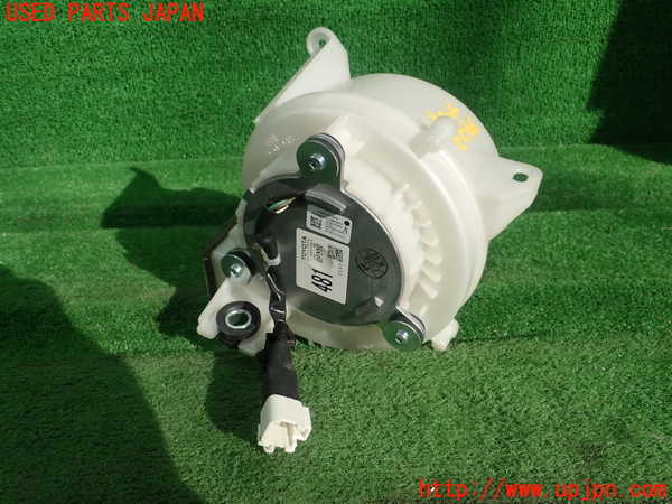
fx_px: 582
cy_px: 252
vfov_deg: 46.8
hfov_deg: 60.0
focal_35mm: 30
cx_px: 336
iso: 100
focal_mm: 5.5
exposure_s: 1/200
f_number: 3.2
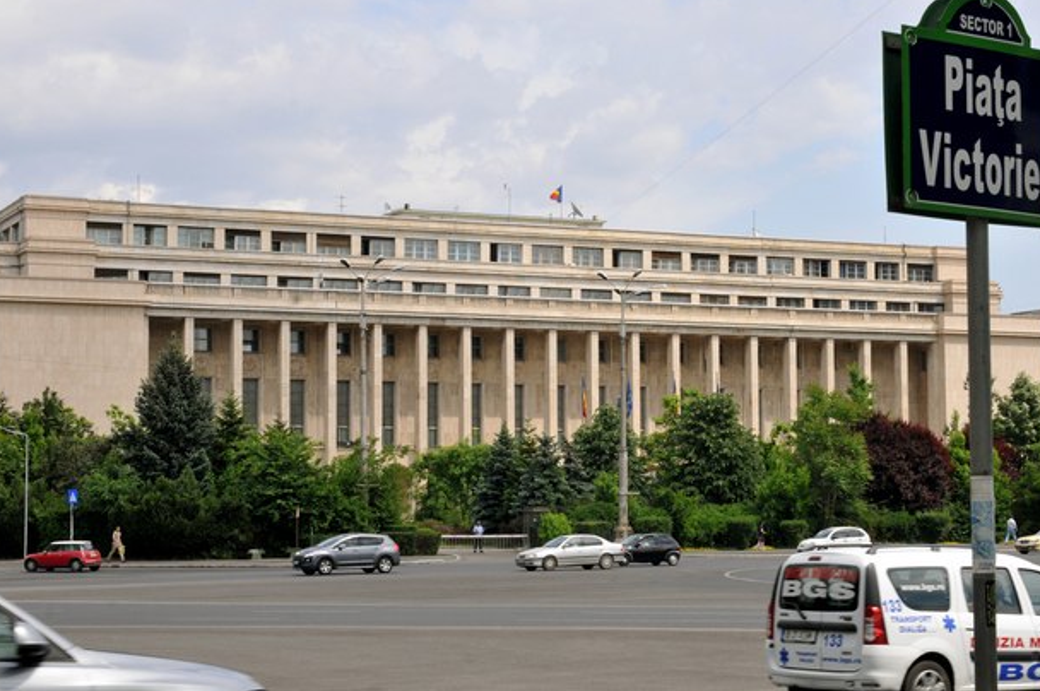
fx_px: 2193
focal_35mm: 76
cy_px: 322
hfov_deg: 26.7
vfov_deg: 17.9
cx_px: 535
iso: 400
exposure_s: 1/250
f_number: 20
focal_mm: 44
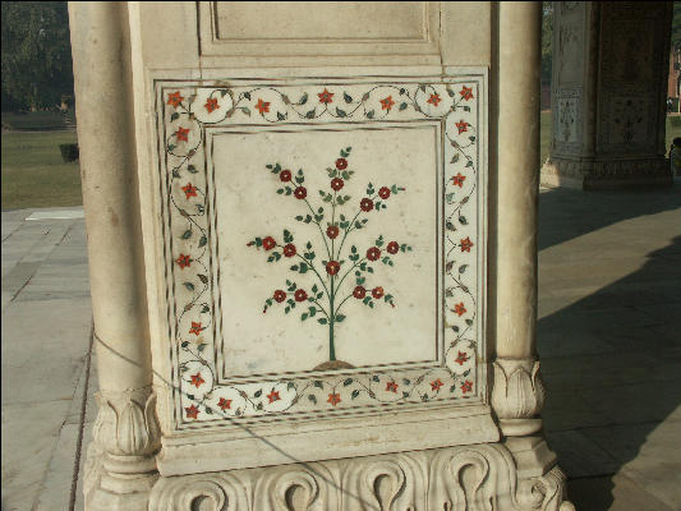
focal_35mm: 39
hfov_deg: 47.9
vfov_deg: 36.8
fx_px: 767
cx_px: 340
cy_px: 256
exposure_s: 1/500
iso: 100
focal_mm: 10.13
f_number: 9
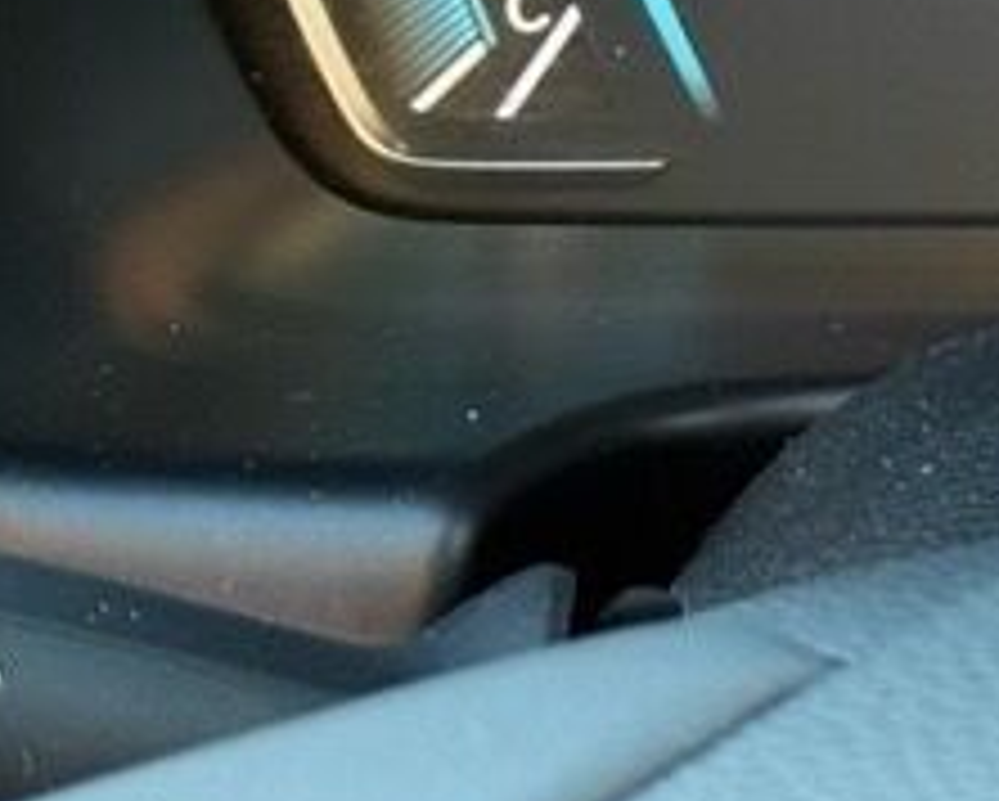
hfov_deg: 8.5
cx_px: 1966
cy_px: -360
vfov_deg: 7.1
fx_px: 6392
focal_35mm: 216
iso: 125
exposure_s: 1/68
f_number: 1.78
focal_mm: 6.76
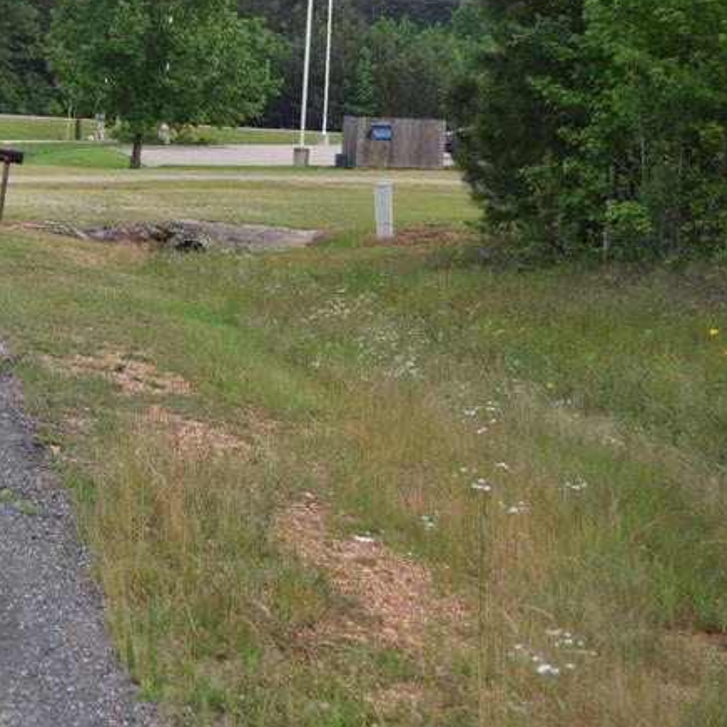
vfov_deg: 17.0
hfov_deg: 16.9
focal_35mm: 102
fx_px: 2424
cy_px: 256
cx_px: 157
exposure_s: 1/80
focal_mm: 34
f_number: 4.5
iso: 400
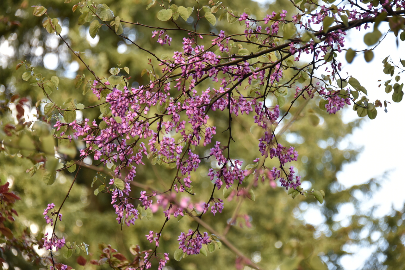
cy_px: 135
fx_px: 1688
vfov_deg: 9.2
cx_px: 202
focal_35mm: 150
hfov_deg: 13.7
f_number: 5.6
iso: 1000
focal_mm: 150
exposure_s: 1/320
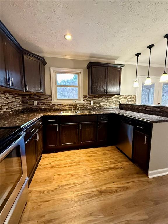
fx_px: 91
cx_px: 84
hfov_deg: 85.7
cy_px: 112
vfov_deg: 102.1
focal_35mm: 14
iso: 800
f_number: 2.2
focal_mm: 2.22
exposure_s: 1/60
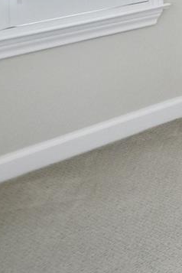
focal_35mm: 86
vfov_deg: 19.3
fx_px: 652
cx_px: 739
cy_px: -182
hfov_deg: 8.1
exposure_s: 1/13
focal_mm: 10
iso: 400
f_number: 8
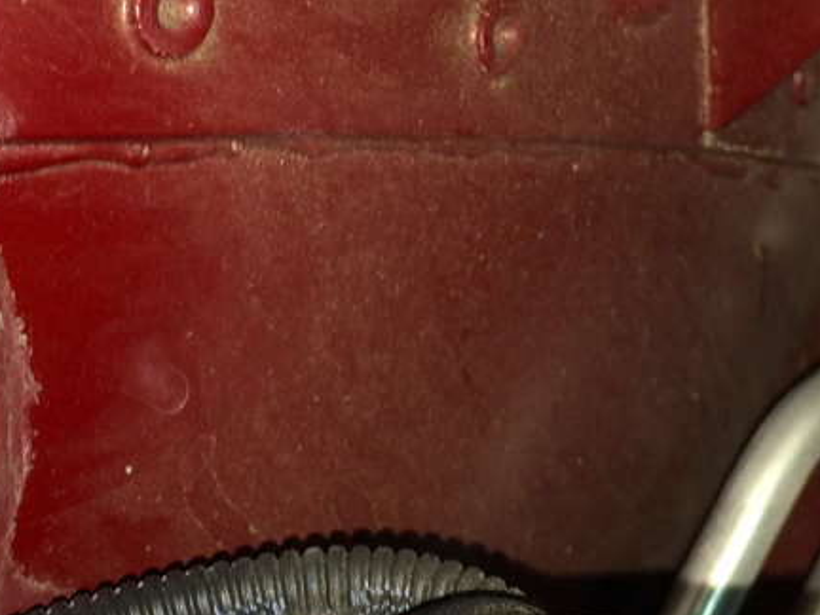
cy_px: -78
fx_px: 2037
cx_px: 611
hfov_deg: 22.6
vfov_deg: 16.6
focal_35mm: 86
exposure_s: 1/42
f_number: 2.2
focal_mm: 4.15
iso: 32
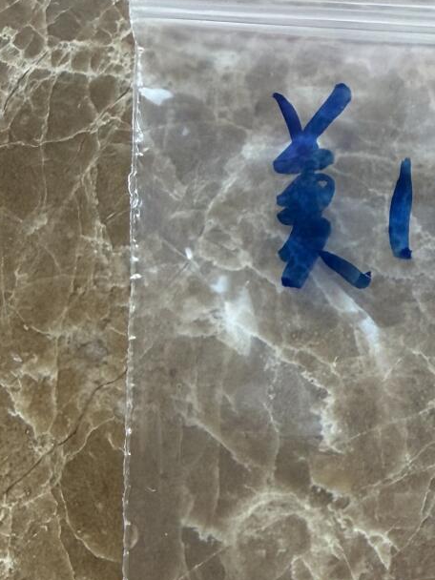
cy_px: 444
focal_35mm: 71
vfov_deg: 27.0
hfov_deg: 19.8
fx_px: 1190
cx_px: 484
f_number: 2.2
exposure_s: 1/99
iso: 160
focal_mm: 2.22
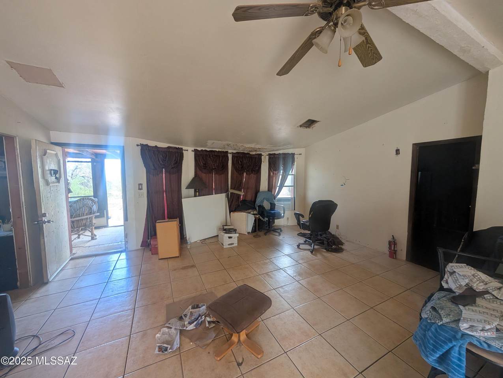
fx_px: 175
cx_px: 252
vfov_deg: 94.6
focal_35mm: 12
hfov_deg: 110.5
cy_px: 189
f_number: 1.7
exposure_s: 1/75.4
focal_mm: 2.02
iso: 55
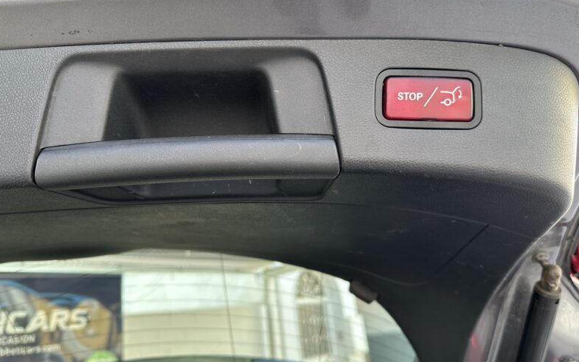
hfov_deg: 70.4
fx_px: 410
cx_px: 293
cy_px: 179
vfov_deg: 47.6
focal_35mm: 26
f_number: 1.78
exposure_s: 1/224
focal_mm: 6.86
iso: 80
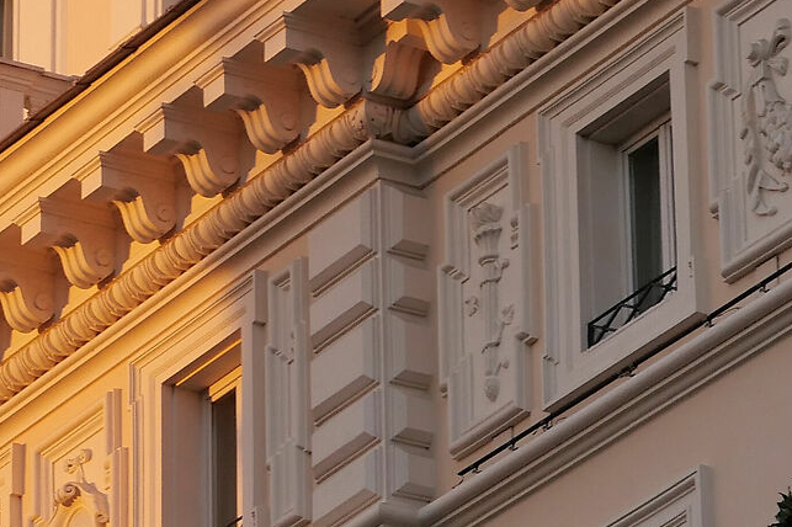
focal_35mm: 334
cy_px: -22
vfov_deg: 4.1
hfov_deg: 6.2
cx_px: 668
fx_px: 7344
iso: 500
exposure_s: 1/100
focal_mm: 43
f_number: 5.6
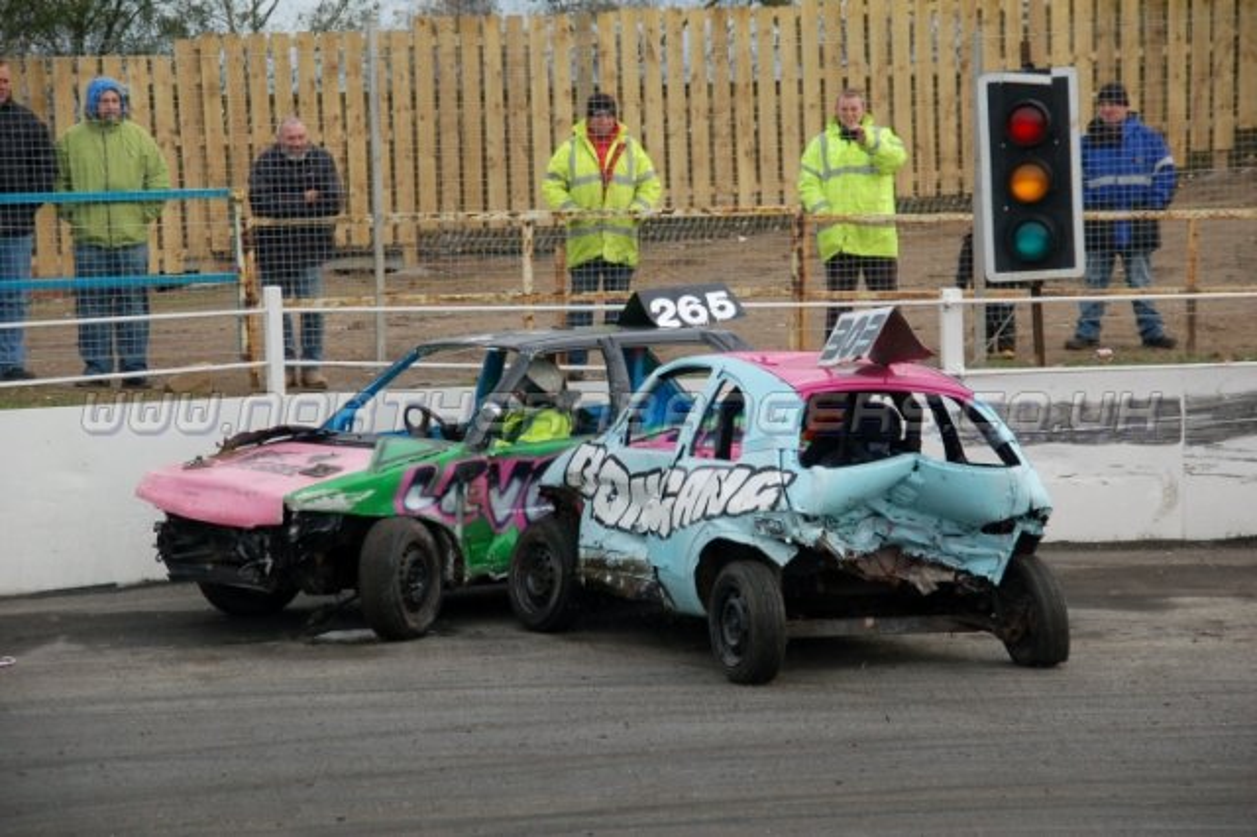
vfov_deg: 11.7
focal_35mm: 117
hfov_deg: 17.5
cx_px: 628
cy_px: 418
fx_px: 4083
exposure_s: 1/500
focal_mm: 78
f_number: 5.6
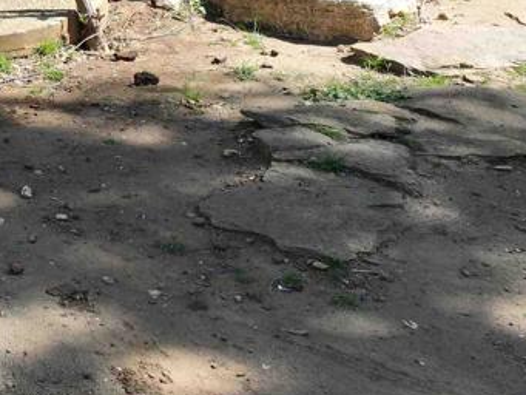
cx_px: -259
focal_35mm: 72
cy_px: -177
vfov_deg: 18.4
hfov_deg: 22.3
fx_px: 1094
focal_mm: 12.29
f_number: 2.8
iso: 130
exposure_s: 1/1000
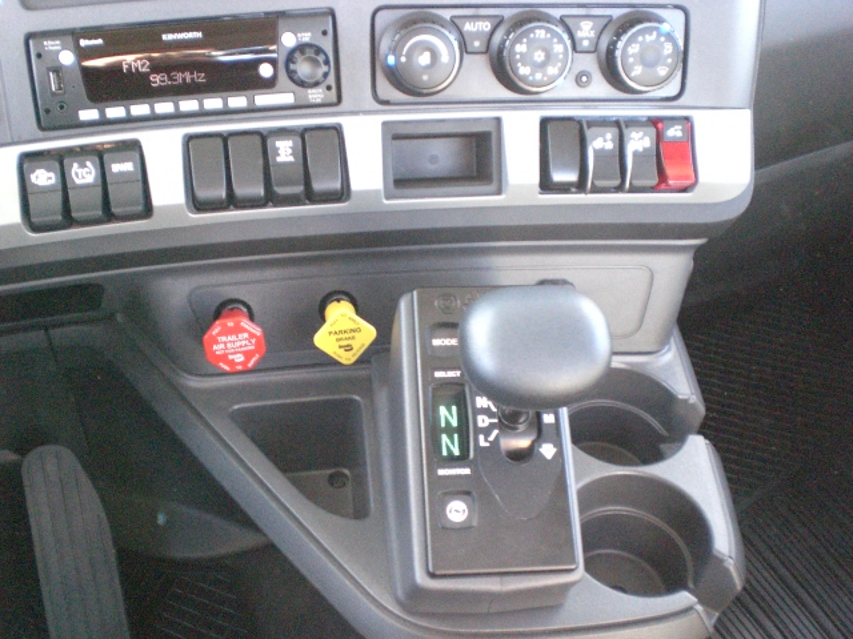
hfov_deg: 49.0
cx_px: 426
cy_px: 320
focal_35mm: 38
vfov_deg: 37.7
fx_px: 936
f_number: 3.1
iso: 800
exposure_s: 1/60
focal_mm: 6.3
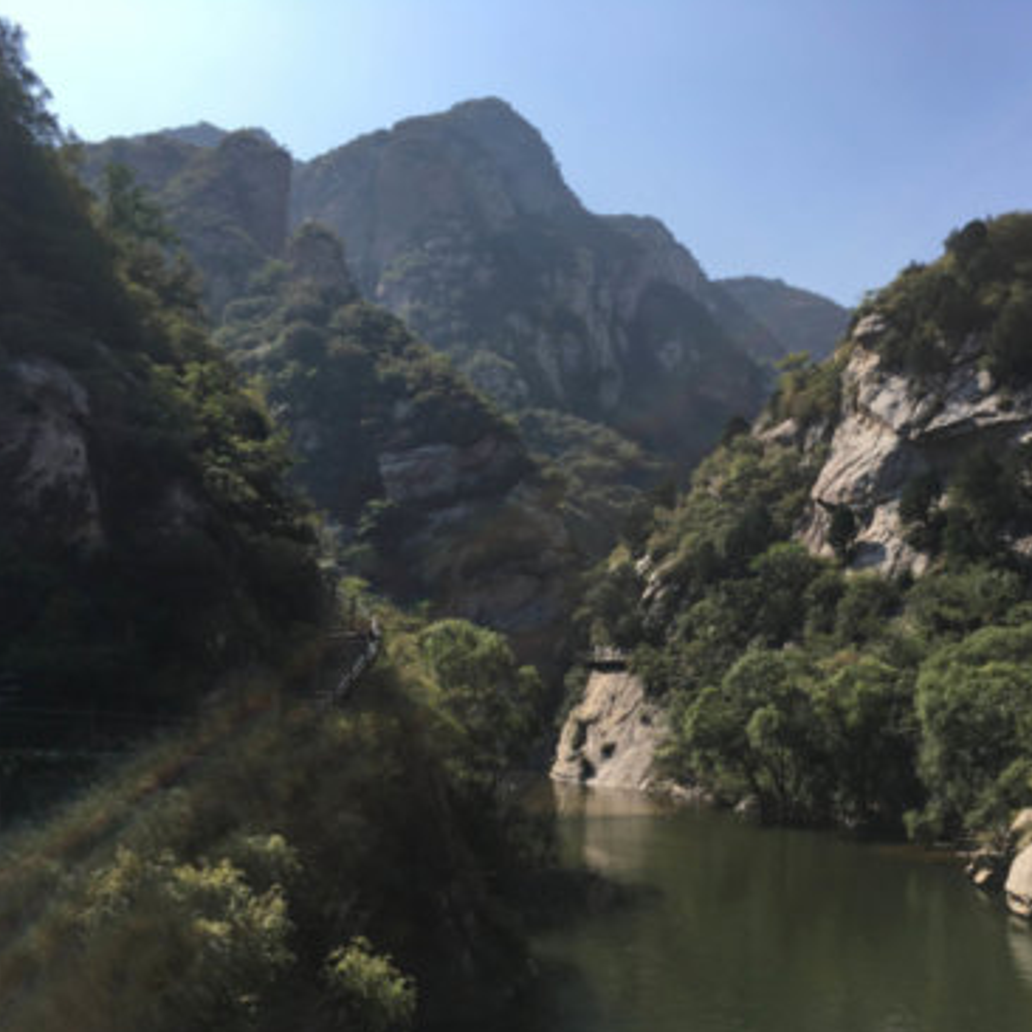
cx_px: 660
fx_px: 1181
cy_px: 517
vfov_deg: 47.2
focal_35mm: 35
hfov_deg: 46.7
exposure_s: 1/1672
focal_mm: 4.15
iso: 25
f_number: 2.2
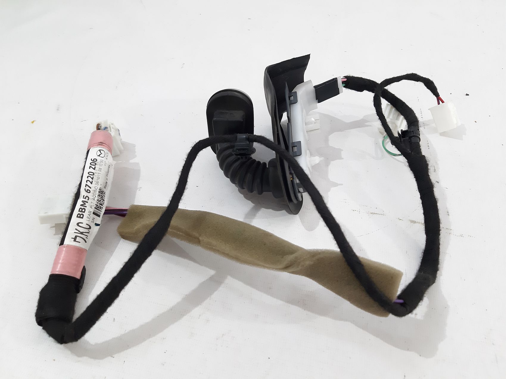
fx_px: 395
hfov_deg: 65.3
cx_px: 253
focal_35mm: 27
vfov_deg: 51.3
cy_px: 190
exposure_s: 1/50
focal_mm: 3.93
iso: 200
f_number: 1.7
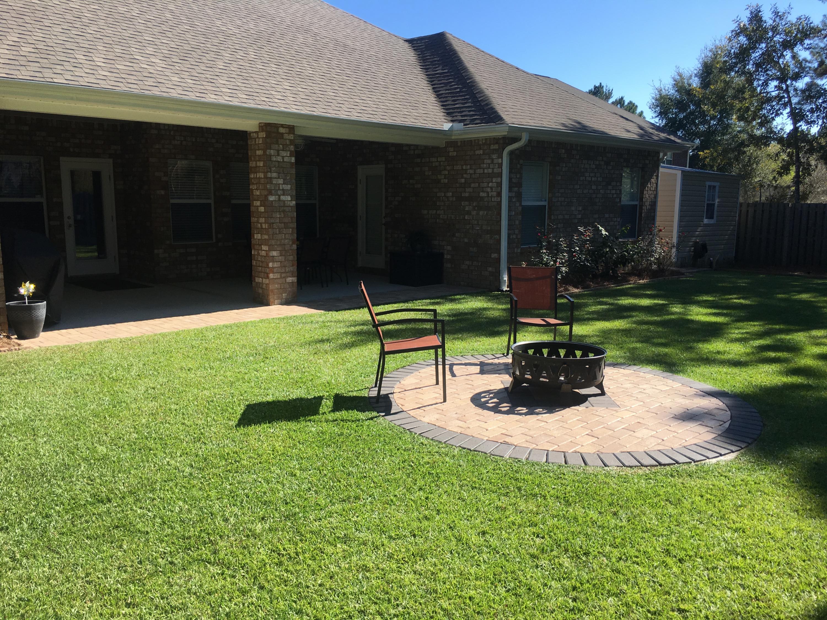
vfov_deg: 48.2
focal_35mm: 29
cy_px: 310
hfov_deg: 61.7
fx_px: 693
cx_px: 414
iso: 25
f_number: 2.2
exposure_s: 1/836
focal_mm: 4.15
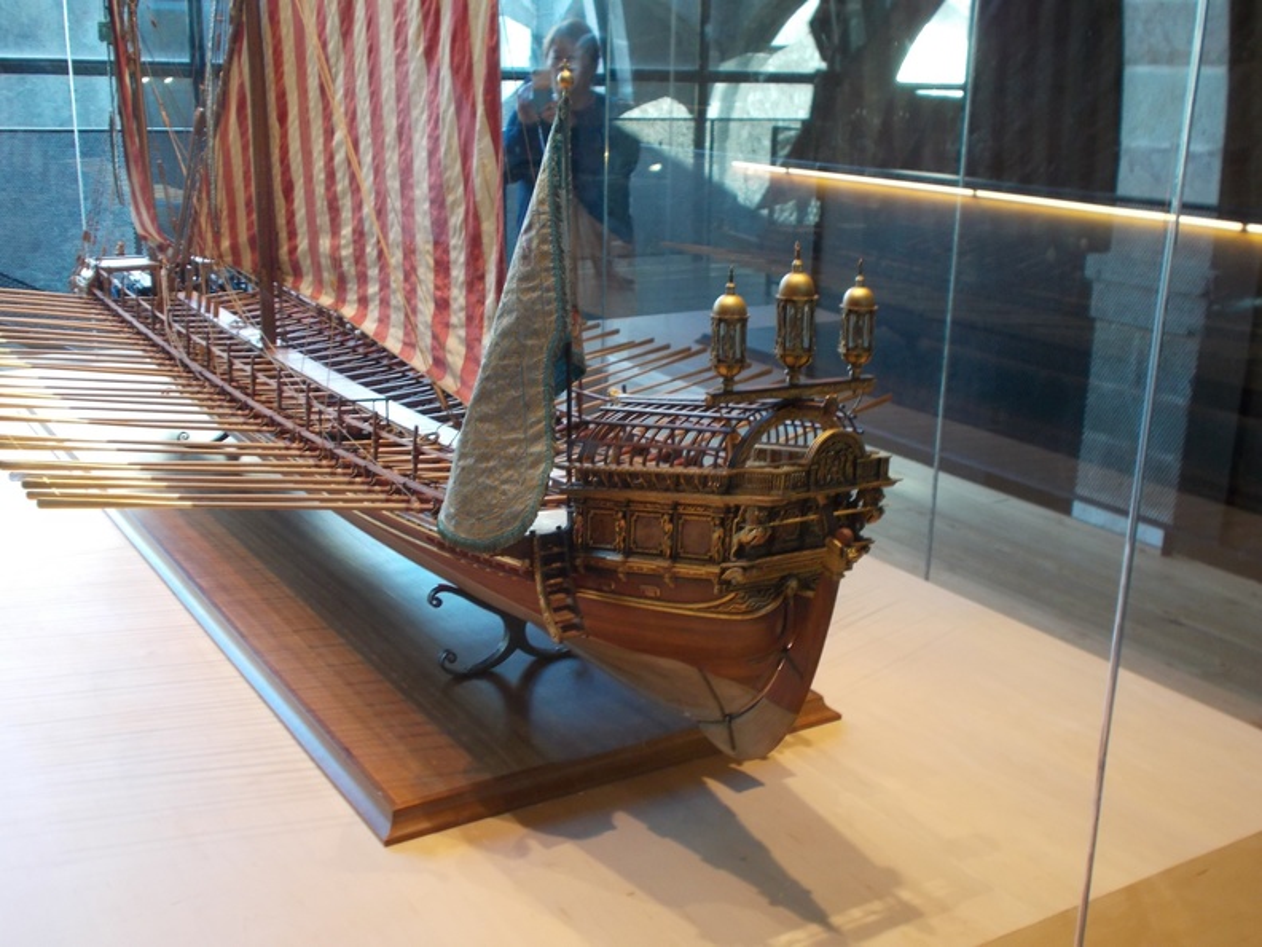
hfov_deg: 47.9
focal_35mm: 39
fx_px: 1422
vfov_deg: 36.8
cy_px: 474
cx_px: 631
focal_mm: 6.9
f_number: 3.9
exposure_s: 1/20
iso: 200
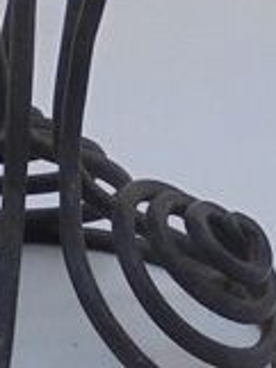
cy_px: -247
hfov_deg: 7.8
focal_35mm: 190
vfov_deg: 10.0
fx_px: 2017
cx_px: 81
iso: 100
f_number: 4
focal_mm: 6.1
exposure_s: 1/60
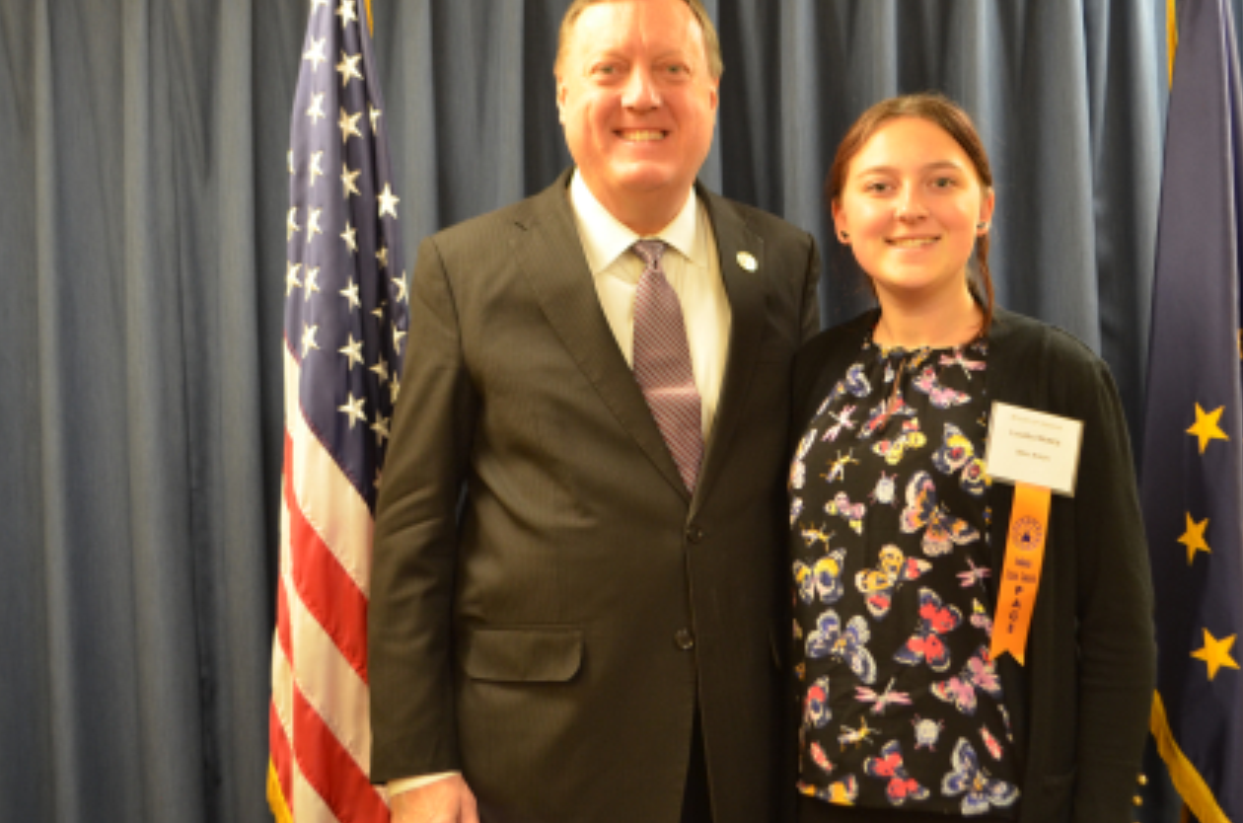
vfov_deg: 26.4
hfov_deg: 38.8
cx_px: 731
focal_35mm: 51
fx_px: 1757
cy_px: 394
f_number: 4.5
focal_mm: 28
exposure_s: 1/15
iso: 720
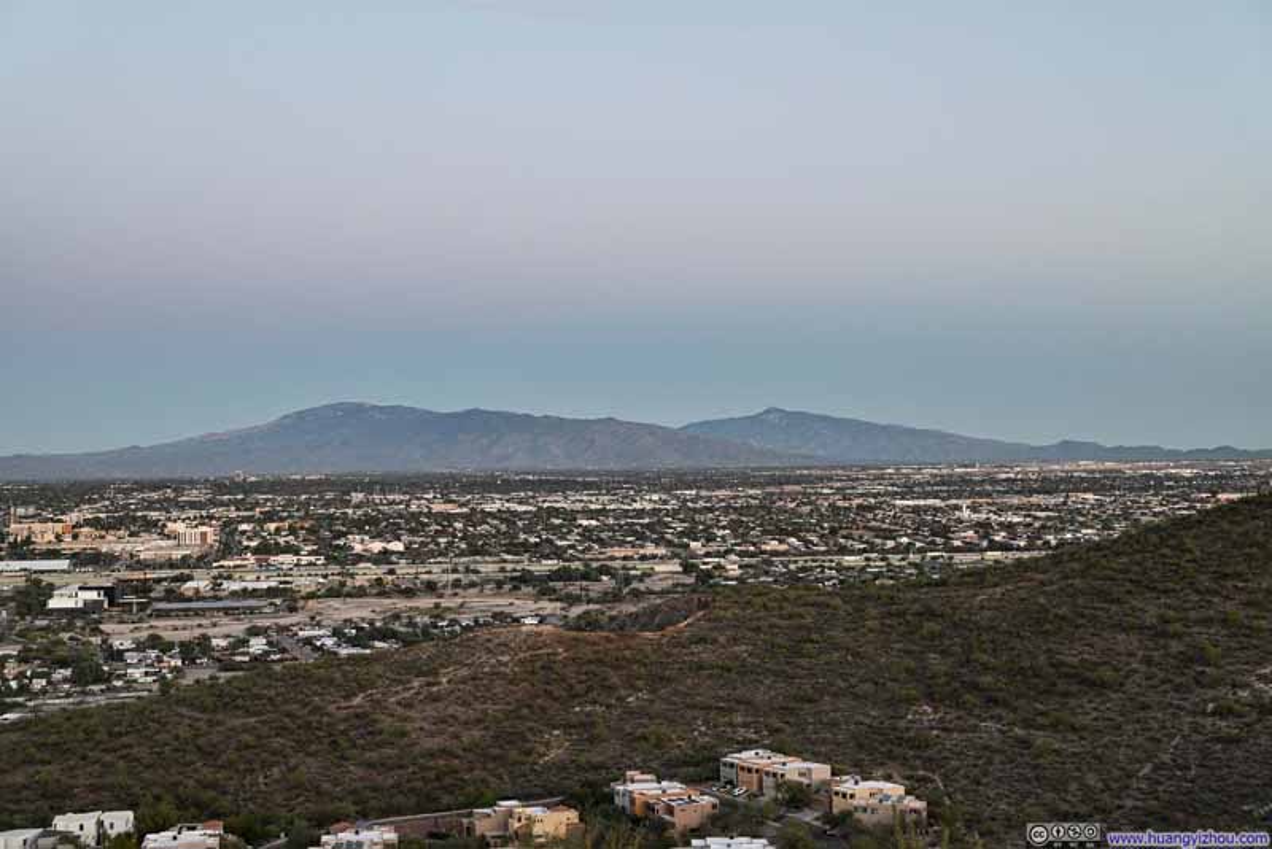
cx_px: 636
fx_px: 1626
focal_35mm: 46
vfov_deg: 29.3
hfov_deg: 42.7
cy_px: 424
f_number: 4
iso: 200
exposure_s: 1/50
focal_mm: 46
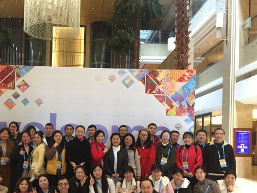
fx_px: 312
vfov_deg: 33.9
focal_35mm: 42
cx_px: 84
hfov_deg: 44.1
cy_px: 135
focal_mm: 4.15
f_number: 2.2
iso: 250
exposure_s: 1/20
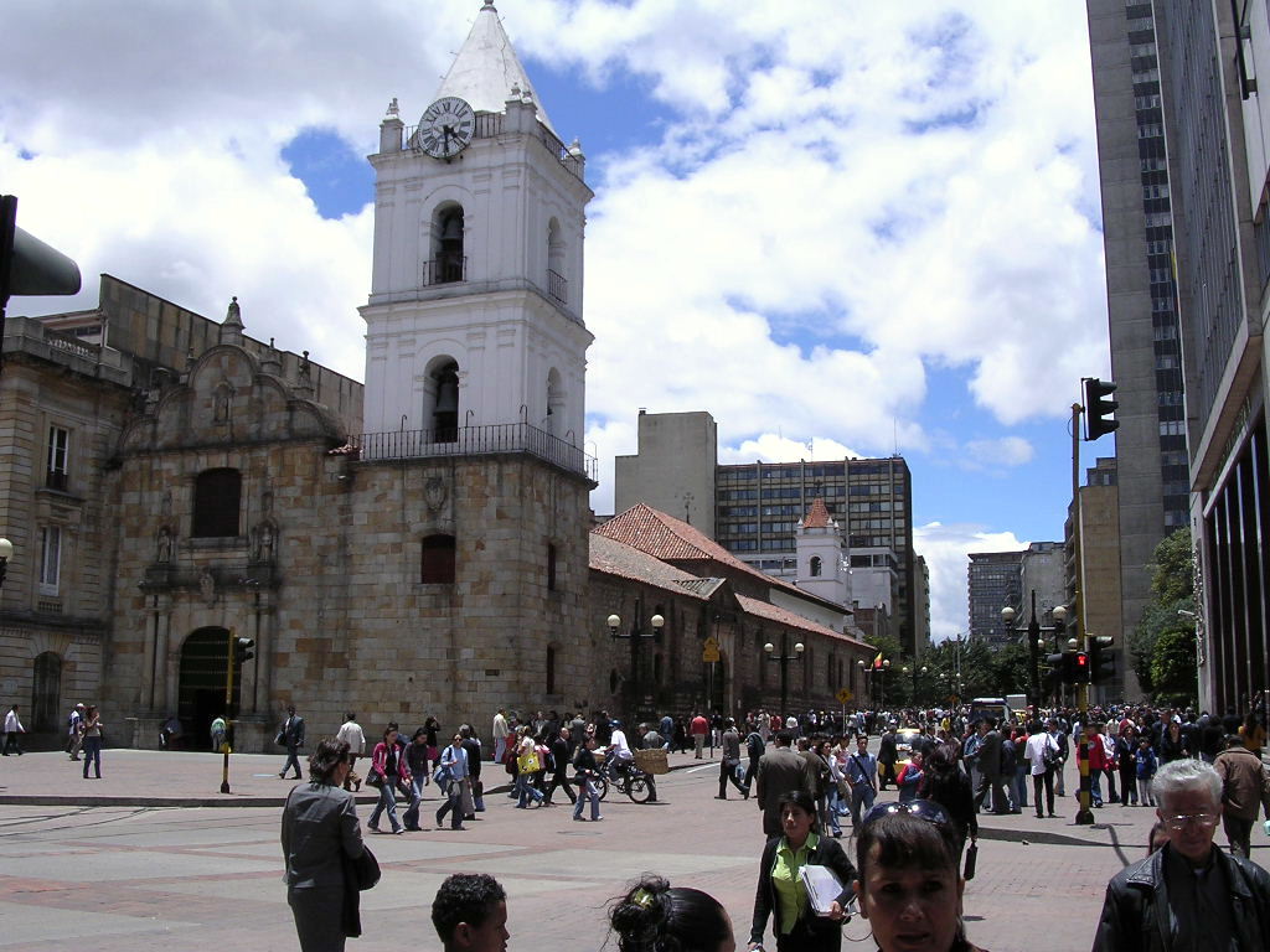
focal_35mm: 38
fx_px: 1394
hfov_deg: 49.0
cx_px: 635
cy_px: 476
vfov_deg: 37.7
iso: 100
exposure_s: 1/385
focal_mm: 5.8
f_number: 5.6
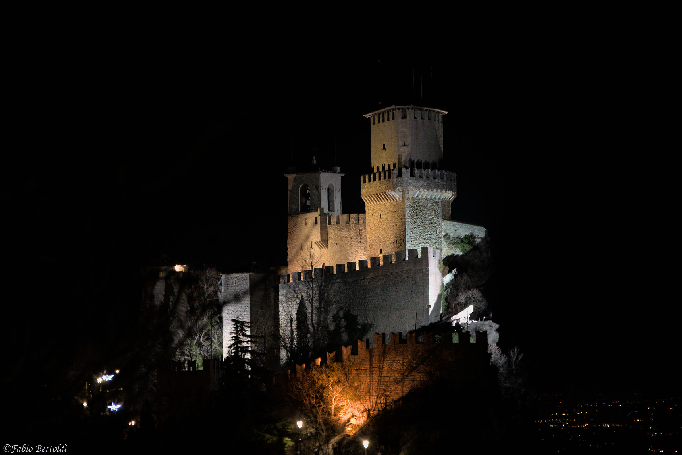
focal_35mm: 128
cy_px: 228
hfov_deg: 16.1
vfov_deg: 10.8
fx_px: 2415
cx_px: 341
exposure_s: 1/2
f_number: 5.6
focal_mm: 85
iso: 800
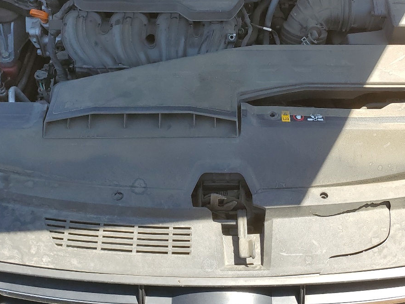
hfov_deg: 40.4
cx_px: 224
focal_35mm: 47
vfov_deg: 29.7
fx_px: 550
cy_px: 36
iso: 50
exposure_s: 1/714
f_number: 1.5
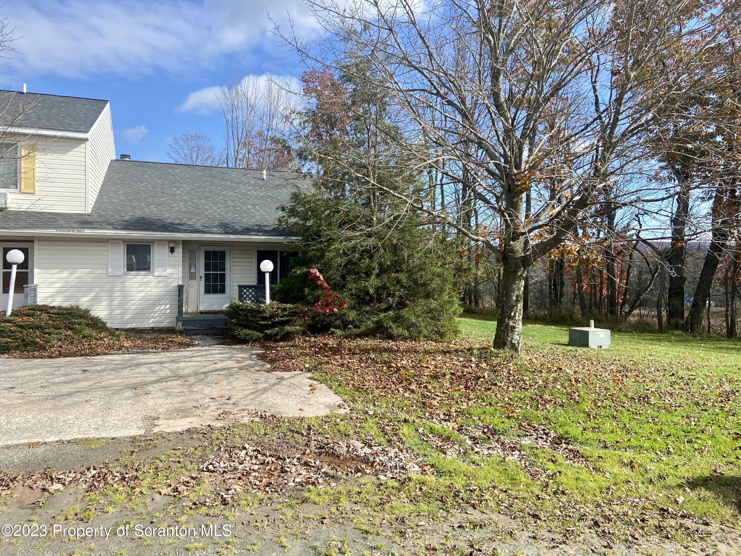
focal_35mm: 26
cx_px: 370
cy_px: 278
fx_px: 557
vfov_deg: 53.1
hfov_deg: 67.3
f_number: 1.8
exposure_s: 1/1754
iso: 32
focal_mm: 4.25
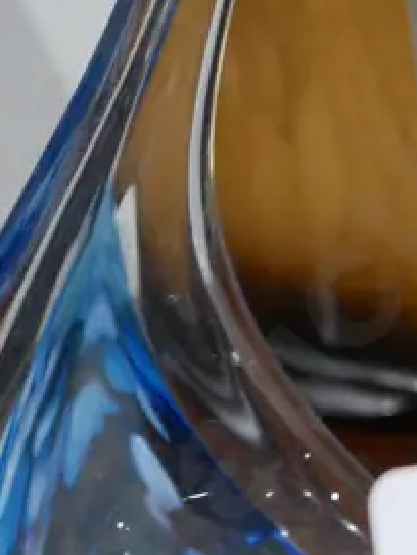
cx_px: 299
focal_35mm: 136
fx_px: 2179
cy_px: 367
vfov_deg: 14.5
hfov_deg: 10.9
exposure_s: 1/60
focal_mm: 18
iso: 400
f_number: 4
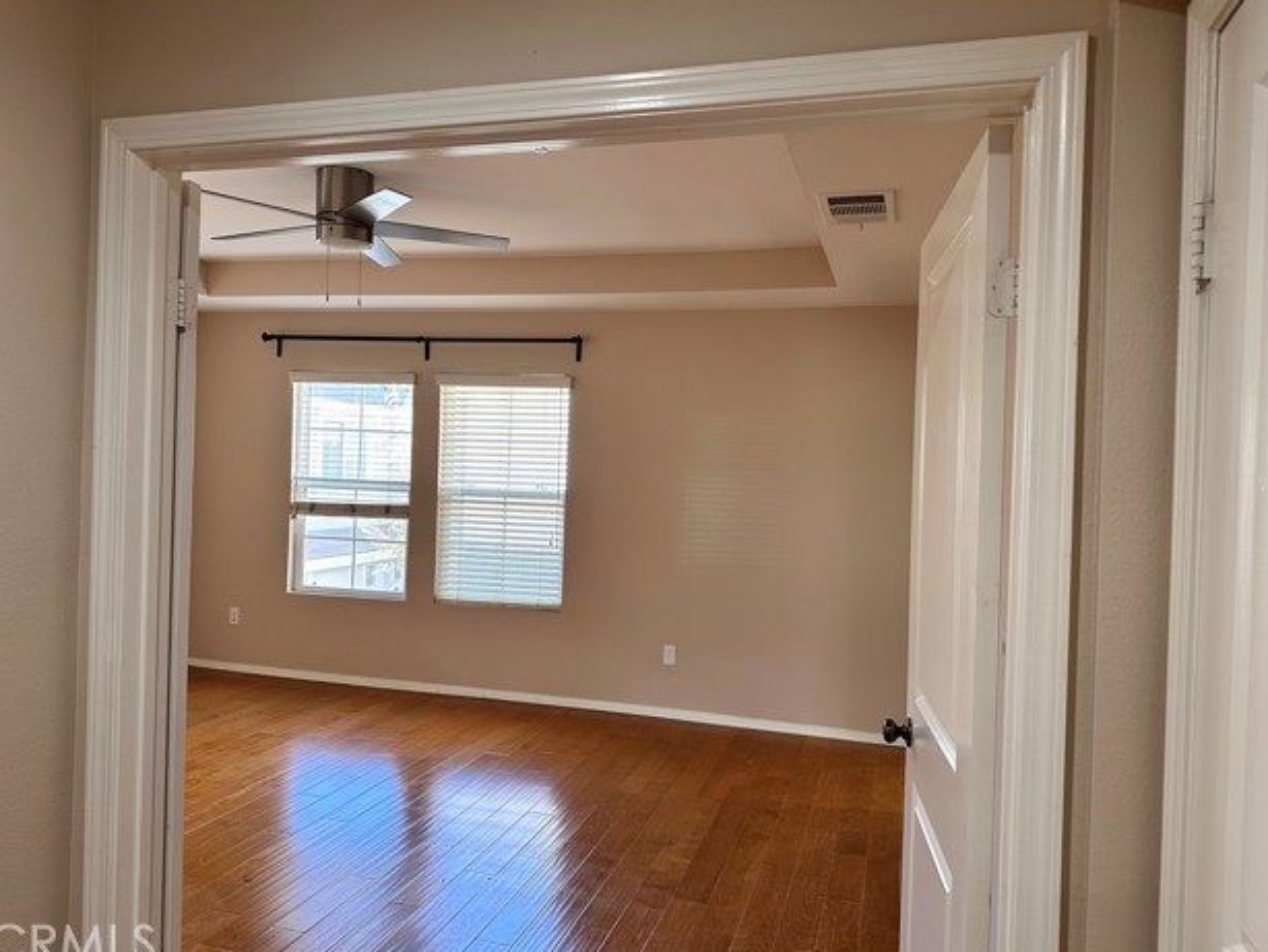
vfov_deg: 54.9
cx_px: 628
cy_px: 477
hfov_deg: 69.4
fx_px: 916
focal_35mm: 25
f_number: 1.78
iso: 125
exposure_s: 1/60
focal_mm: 6.86
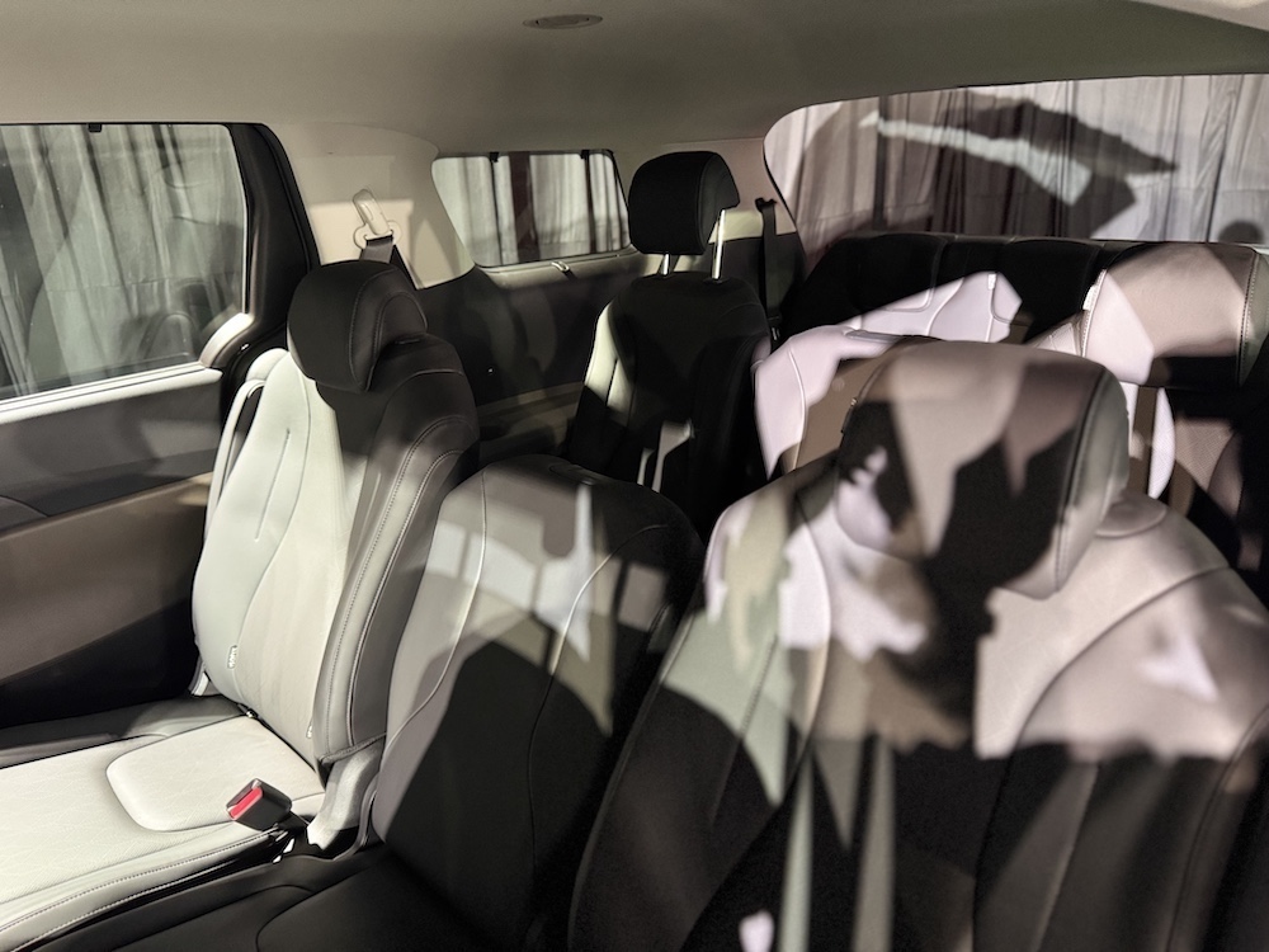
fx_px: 880
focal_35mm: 24
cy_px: 476
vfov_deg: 56.8
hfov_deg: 71.6
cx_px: 634
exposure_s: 1/42
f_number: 1.78
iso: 800
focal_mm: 6.76
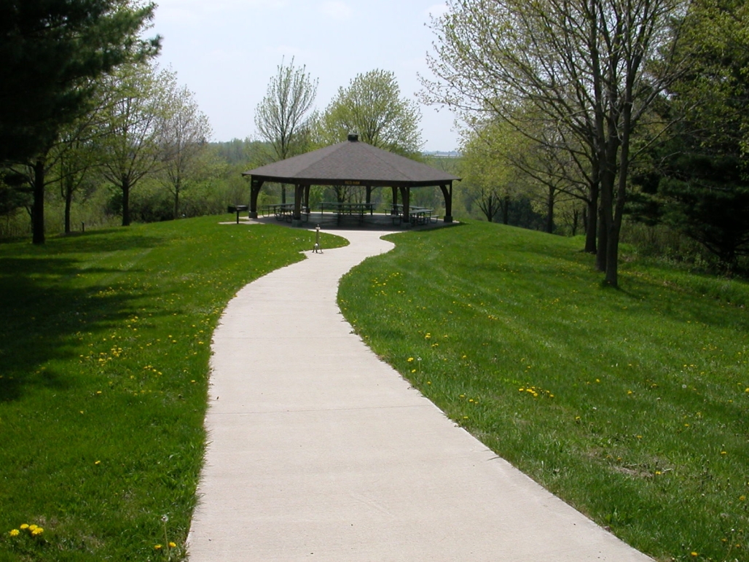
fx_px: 801
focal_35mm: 37
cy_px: 281
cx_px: 374
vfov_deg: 38.7
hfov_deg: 50.1
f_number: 4.5
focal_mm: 5.6
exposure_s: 1/848
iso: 100
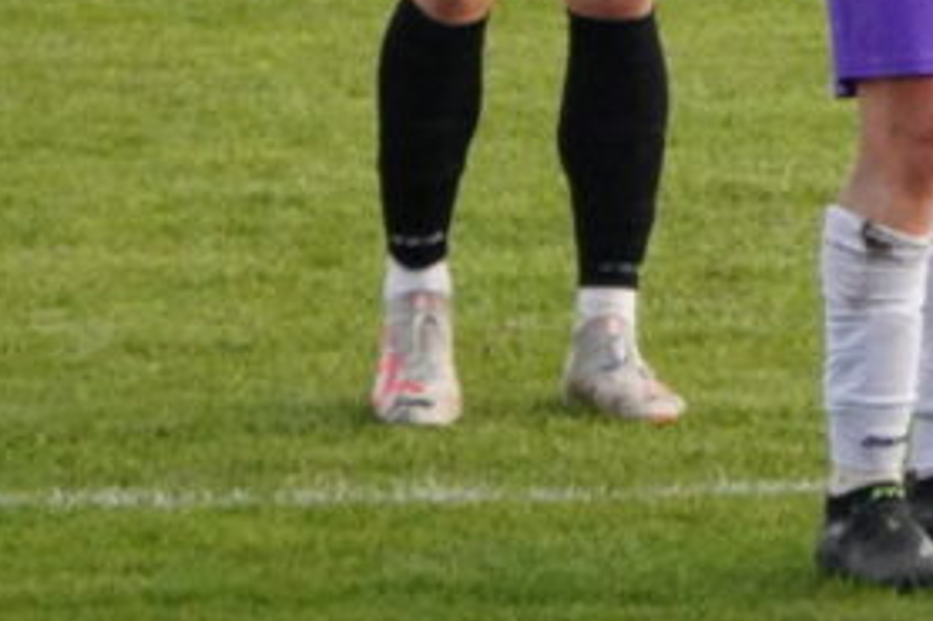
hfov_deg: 1.8
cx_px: 839
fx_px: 29341
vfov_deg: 1.2
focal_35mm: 1133
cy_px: -465
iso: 6400
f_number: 6.3
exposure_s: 1/2500
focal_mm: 205
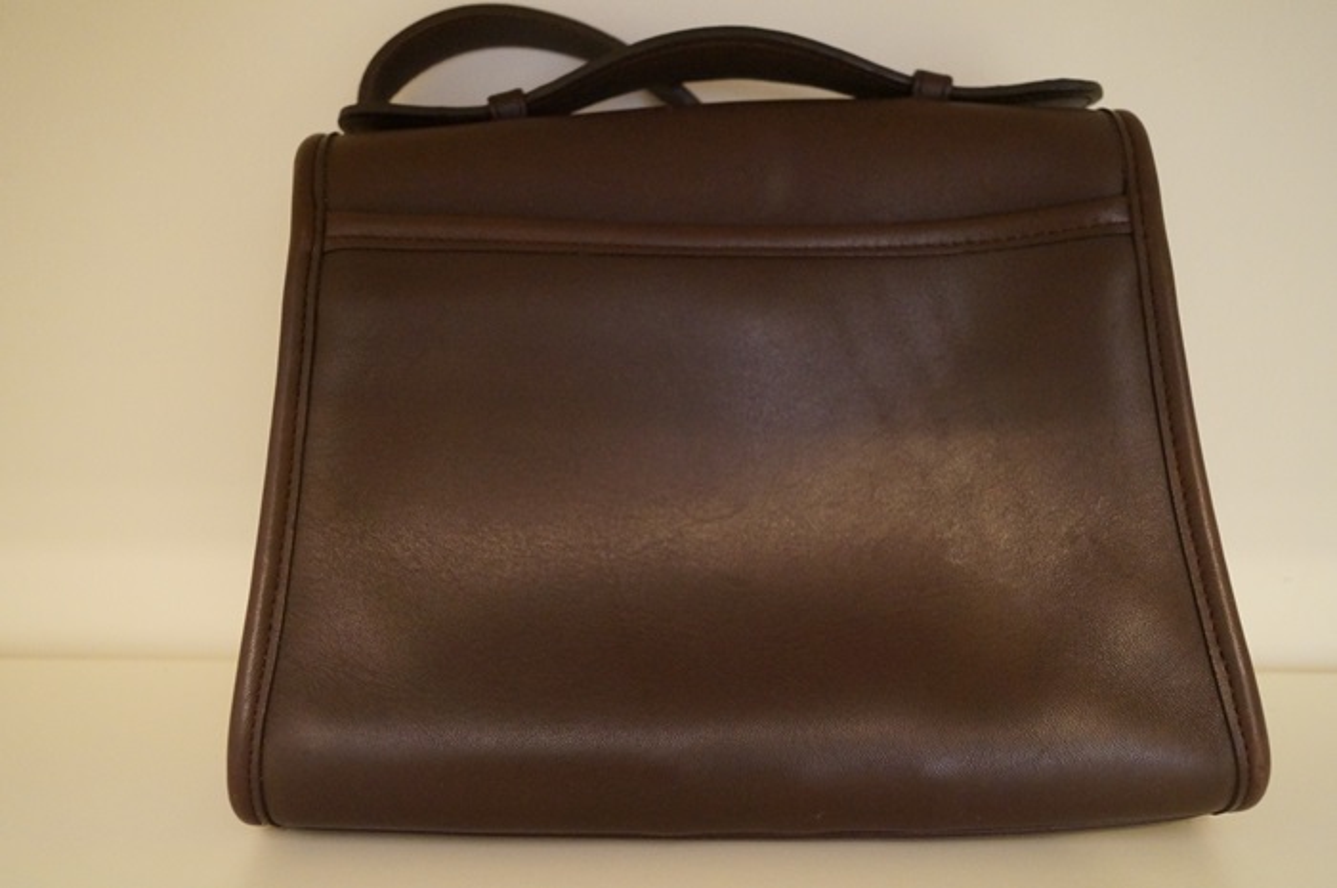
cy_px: 444
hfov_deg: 62.0
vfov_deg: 43.5
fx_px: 1113
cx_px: 668
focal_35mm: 30
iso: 2500
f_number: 4
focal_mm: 20
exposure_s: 1/60
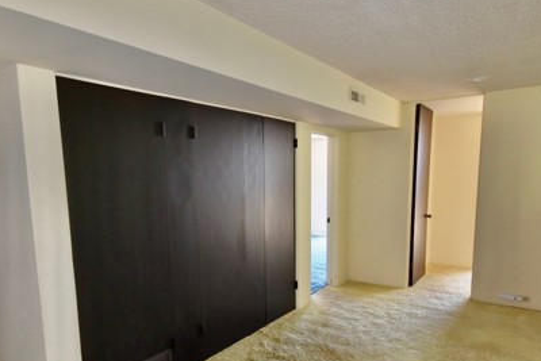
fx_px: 361
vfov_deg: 52.6
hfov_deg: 73.7
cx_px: 254
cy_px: 226
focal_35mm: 24
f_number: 5.6
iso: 720
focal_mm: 10
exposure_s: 1/125
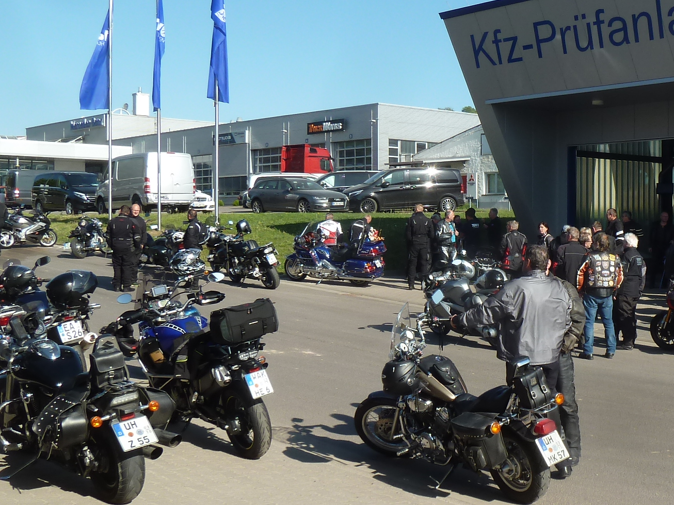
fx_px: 954
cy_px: 246
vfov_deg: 29.7
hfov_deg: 38.0
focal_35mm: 49
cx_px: 495
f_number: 4
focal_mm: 4.1
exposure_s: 1/400
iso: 80
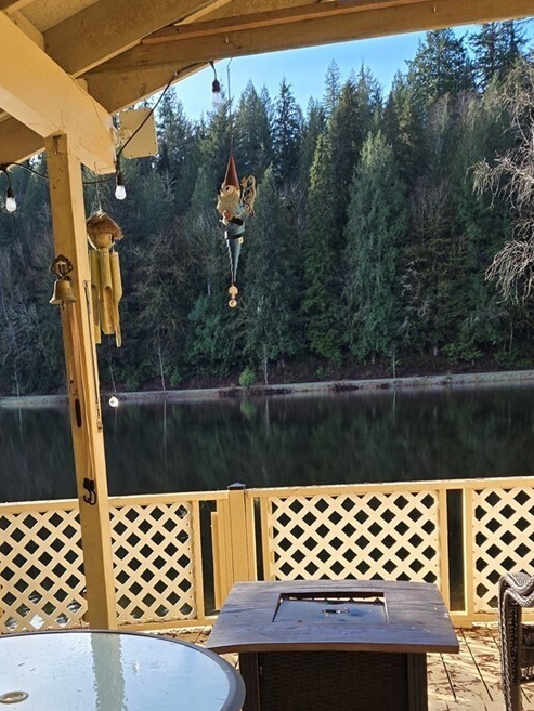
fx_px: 864
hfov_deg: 34.0
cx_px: 171
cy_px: 555
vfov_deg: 43.0
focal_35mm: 42
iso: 25
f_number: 1.8
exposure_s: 1/511
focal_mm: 5.4
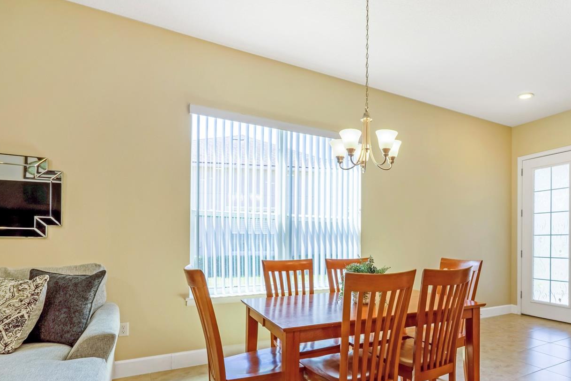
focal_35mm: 22
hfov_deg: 77.9
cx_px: 360
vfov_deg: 57.2
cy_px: 242
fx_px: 344
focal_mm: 11
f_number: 9
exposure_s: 1/640
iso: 250
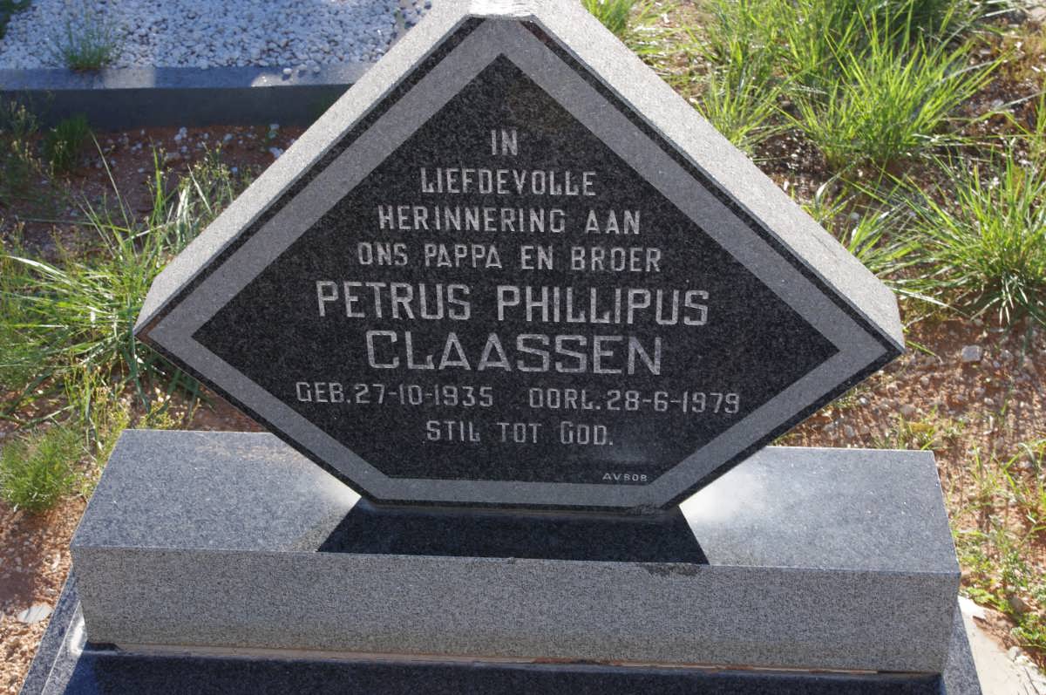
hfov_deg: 35.1
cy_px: 348
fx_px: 1654
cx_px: 523
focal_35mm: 57
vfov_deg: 23.7
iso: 200
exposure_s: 1/60
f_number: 11
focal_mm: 37.5
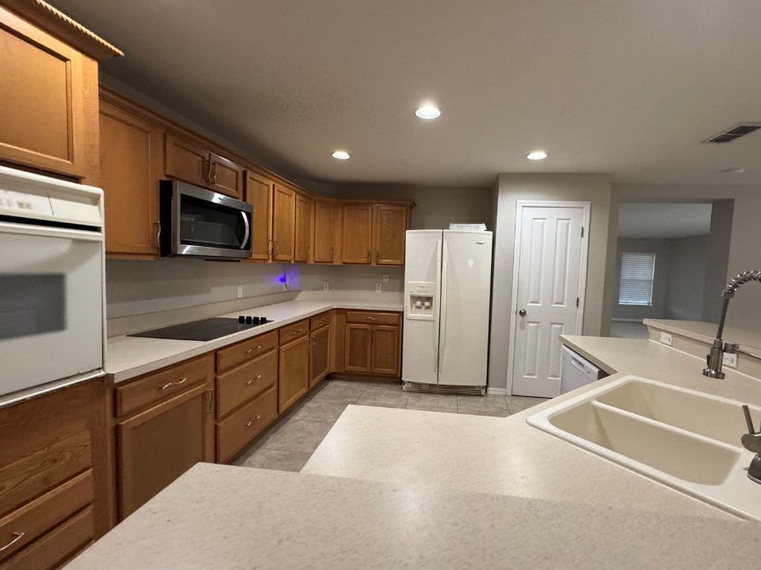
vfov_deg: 78.1
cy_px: 288
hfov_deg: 94.3
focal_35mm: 16
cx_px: 409
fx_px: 352
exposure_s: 1/60
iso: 320
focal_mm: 2.22
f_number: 2.2
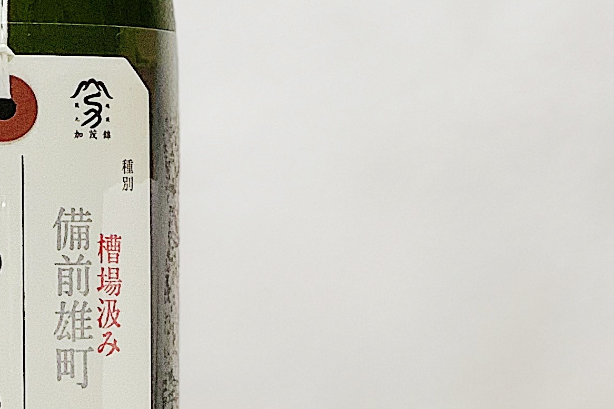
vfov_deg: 7.3
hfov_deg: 10.9
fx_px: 3189
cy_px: -45
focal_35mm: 187
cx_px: -12
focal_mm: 6
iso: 100
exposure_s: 1/96
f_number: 2.4
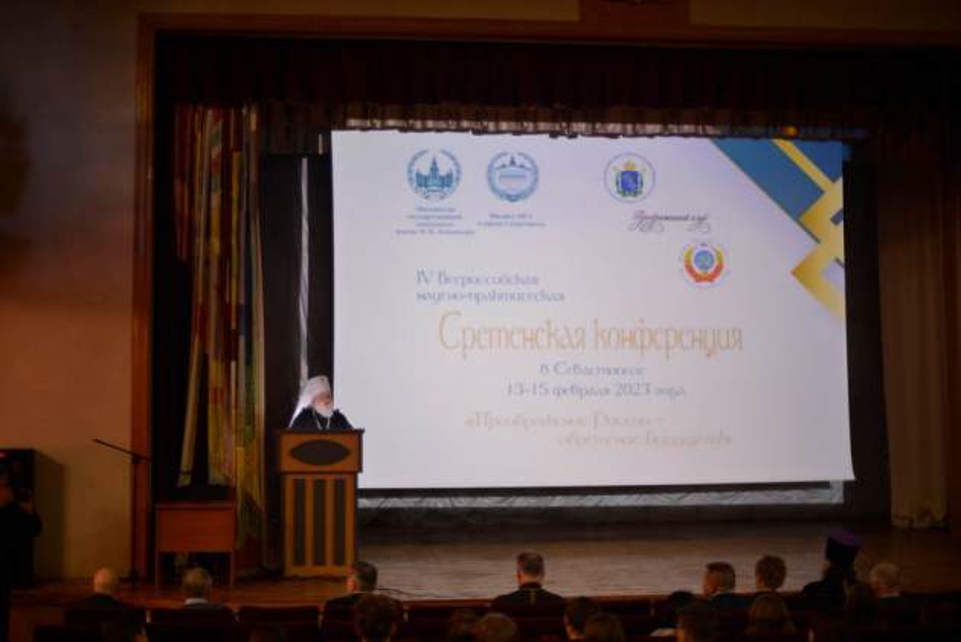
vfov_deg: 27.0
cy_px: 321
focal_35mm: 50
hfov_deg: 39.6
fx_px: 1336
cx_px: 480
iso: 280
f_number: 1.4
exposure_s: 1/60
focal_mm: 50
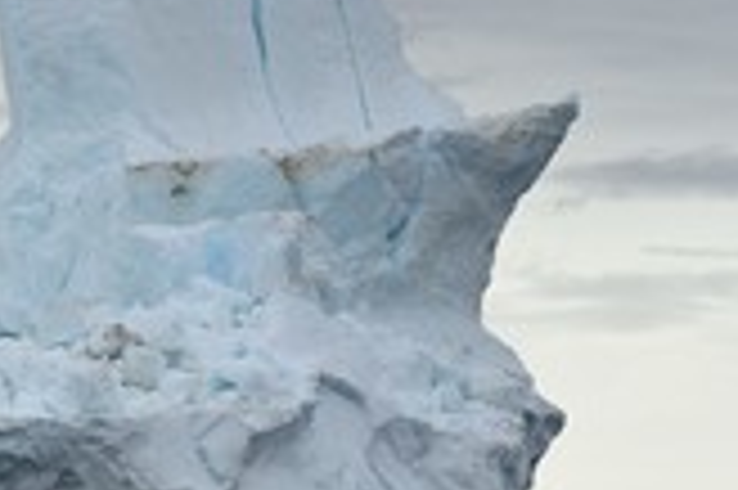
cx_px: -144
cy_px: 342
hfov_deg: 6.4
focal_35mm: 320
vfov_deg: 4.3
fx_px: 6553
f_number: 9
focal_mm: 125
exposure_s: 1/640
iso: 400
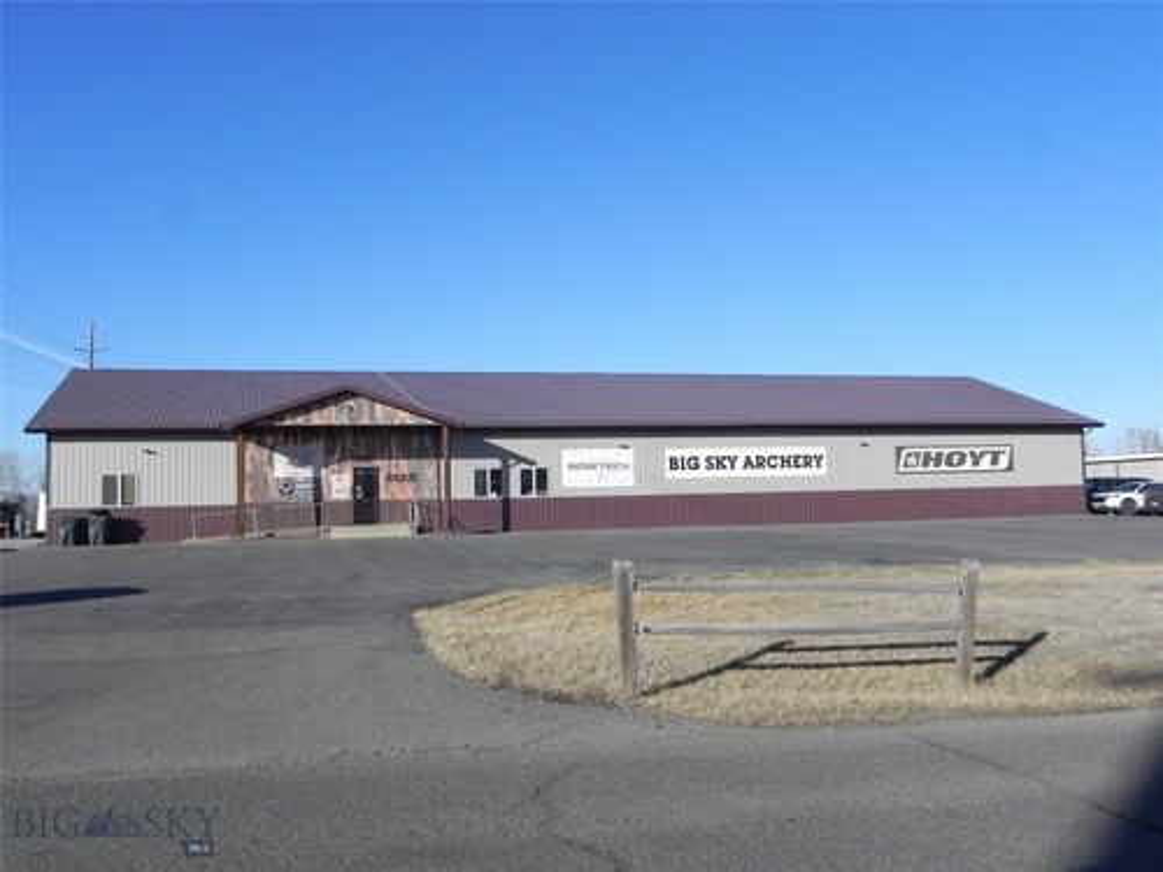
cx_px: 582
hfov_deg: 55.4
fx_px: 1109
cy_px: 436
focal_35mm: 33
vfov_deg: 42.9
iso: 160
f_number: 7.1
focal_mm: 5.9
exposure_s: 1/470
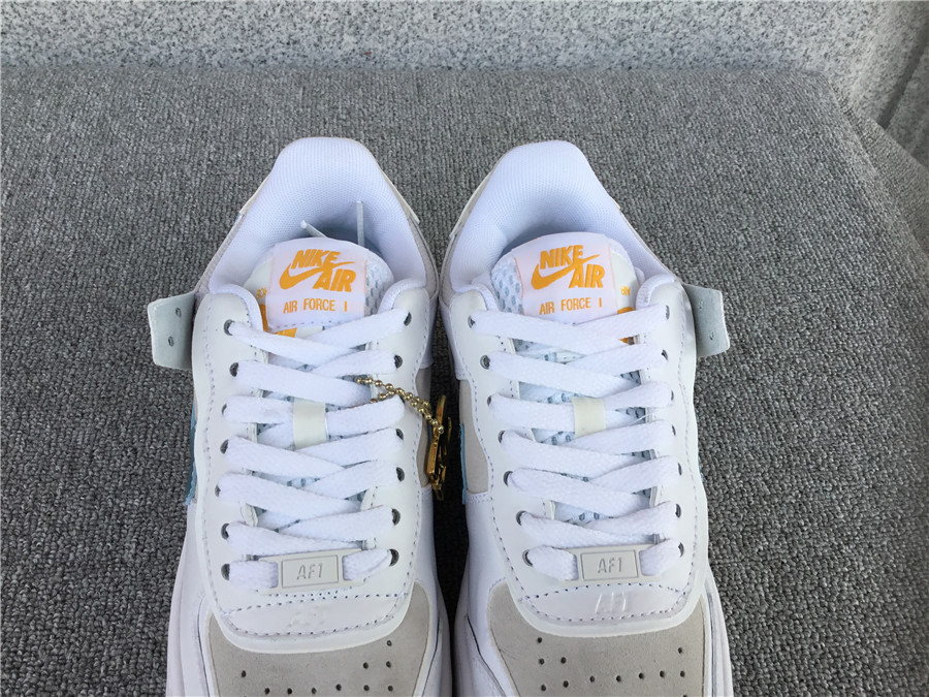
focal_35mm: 31
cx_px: 464
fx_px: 832
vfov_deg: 45.4
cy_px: 348
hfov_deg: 58.4
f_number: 2.4
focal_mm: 3.3
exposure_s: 1/443
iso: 25
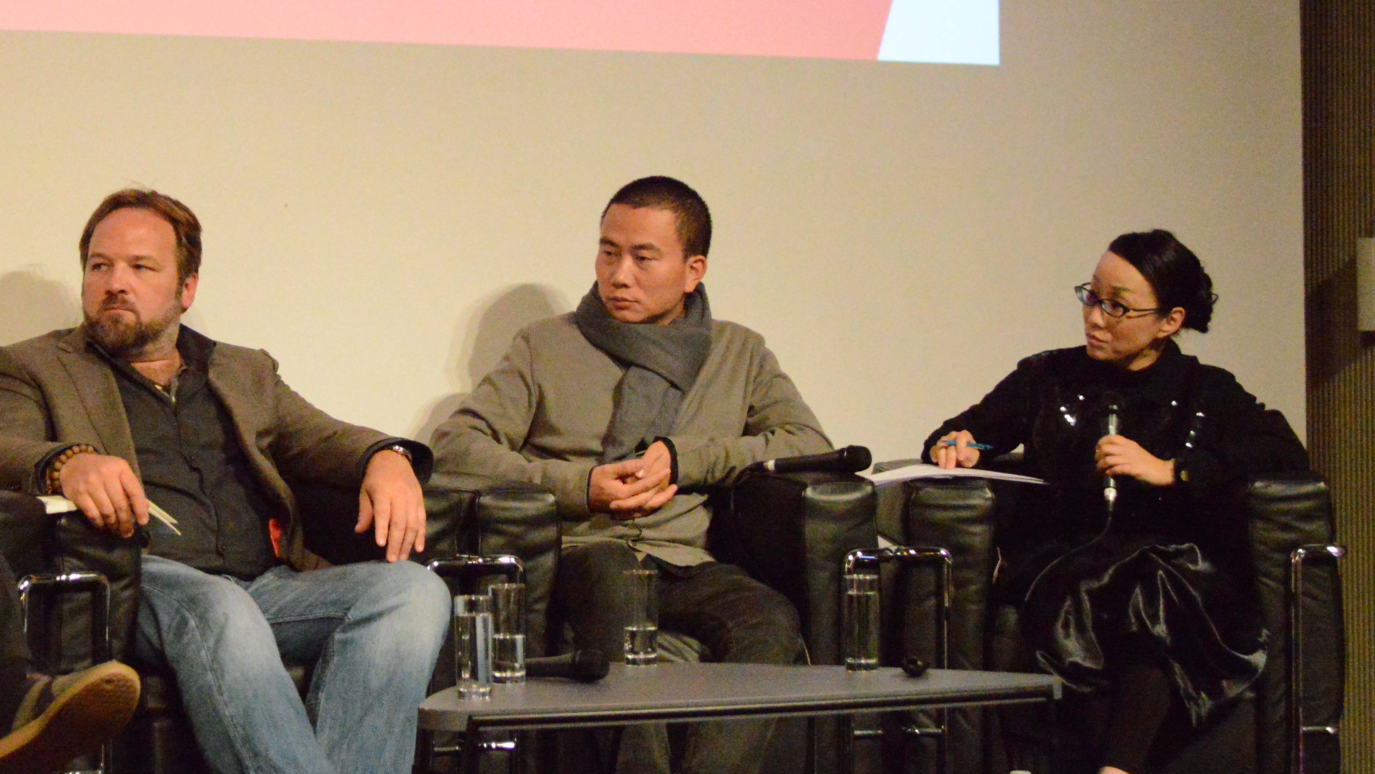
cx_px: 377
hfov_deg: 20.7
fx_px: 3747
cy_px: 231
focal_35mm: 103
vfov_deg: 11.8
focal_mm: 45
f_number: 4.5
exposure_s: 1/320
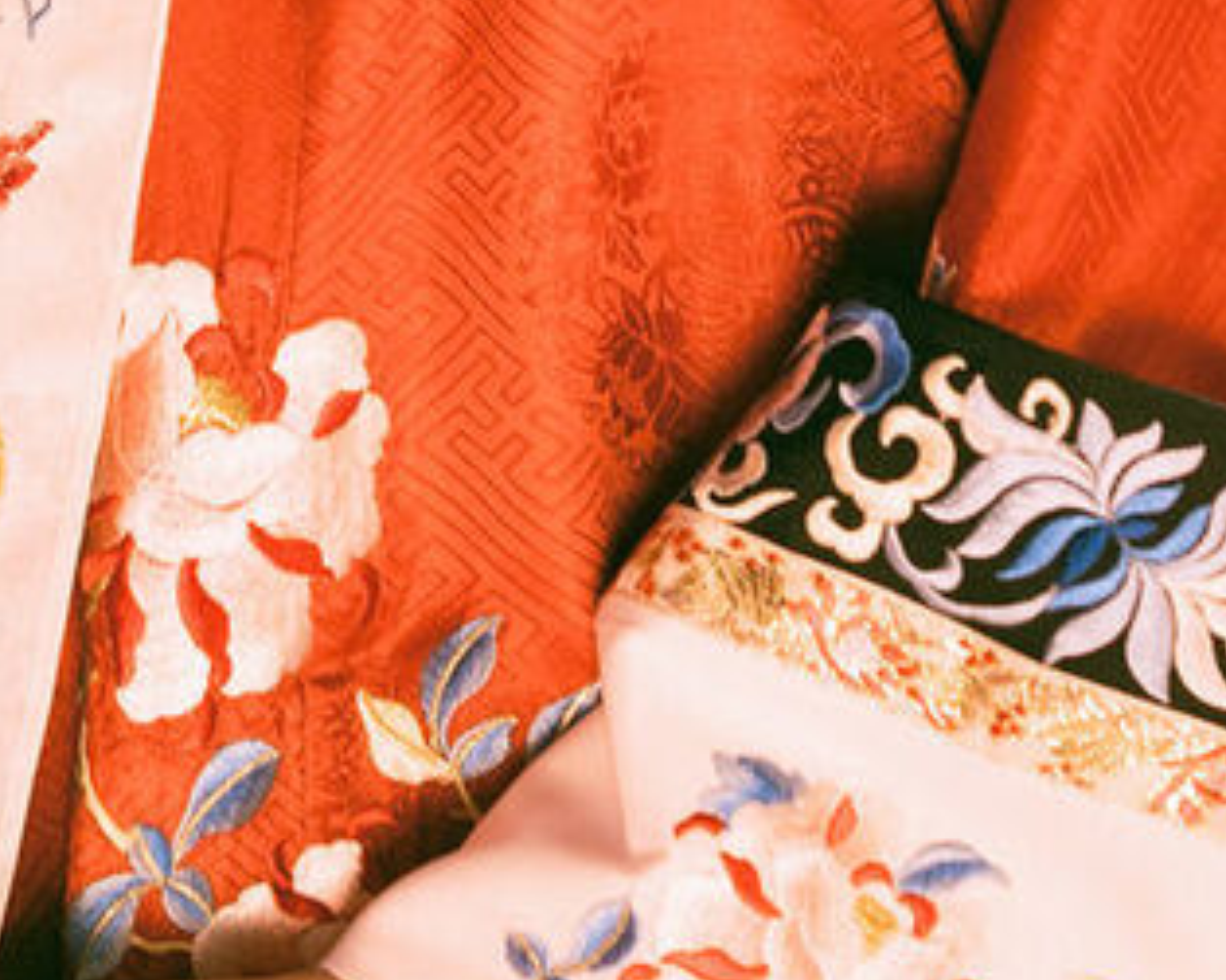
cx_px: 293
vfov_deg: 4.6
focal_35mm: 330
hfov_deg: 5.9
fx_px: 11970
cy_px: -771
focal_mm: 70
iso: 100
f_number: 4.5
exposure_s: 1/200
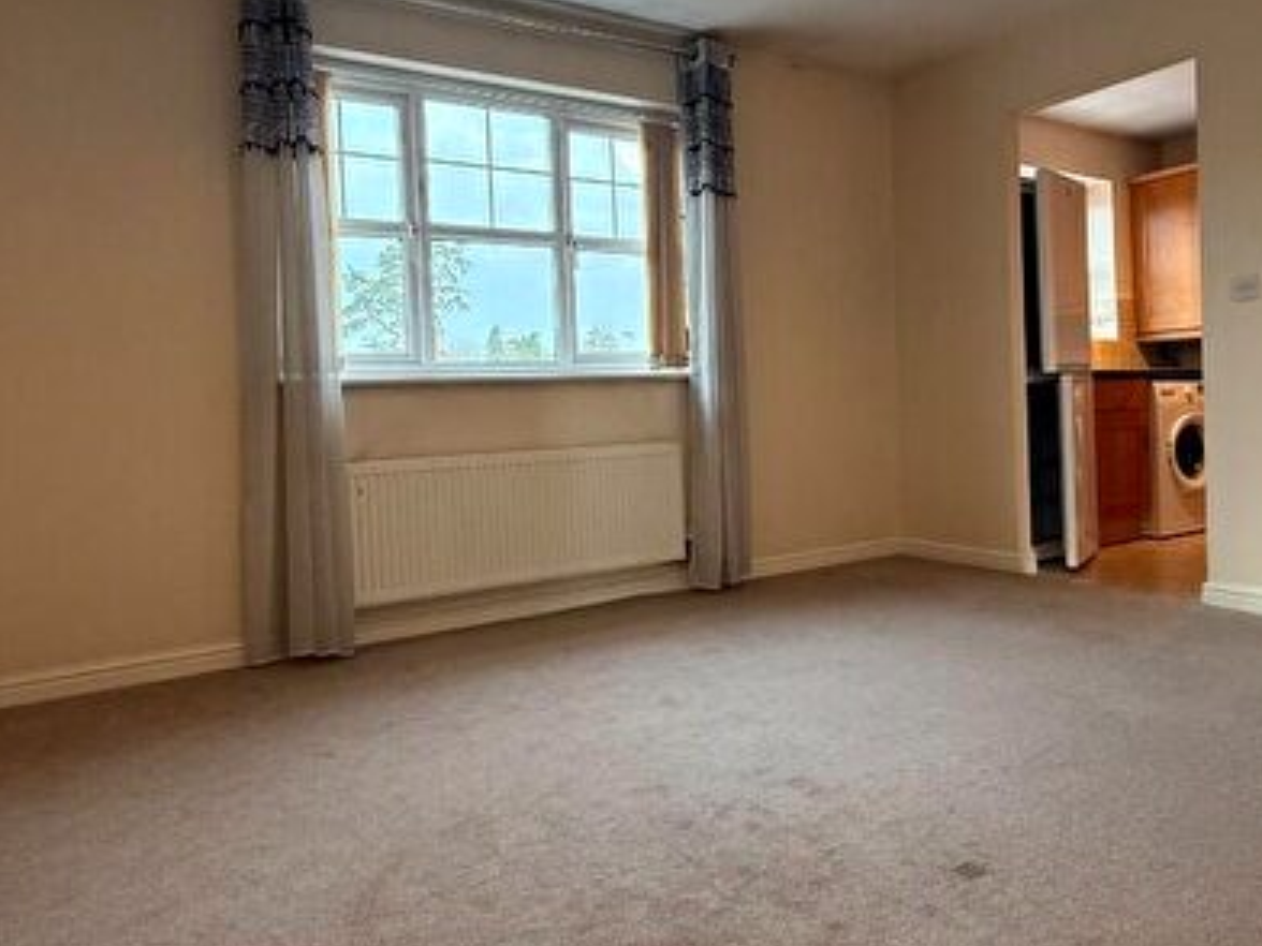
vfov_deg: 54.8
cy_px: 423
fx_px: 911
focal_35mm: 25
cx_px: 683
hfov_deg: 69.3
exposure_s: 1/100
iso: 250
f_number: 2.2
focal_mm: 2.22
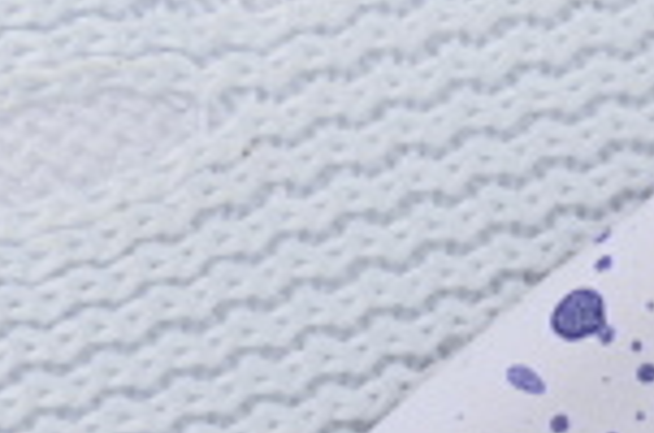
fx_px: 13651
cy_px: 1156
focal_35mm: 753
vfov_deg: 1.8
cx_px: 134
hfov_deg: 2.7
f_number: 13
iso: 400
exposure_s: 1/100
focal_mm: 105
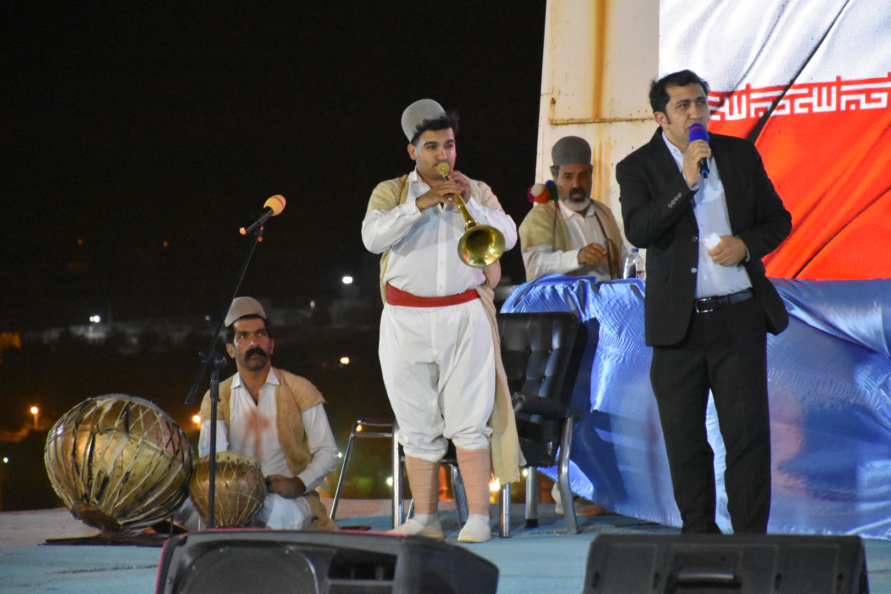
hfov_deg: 12.2
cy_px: 297
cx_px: 446
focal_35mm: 168
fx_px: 4158
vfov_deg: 8.2
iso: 10000
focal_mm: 112
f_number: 5.6
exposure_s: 1/60
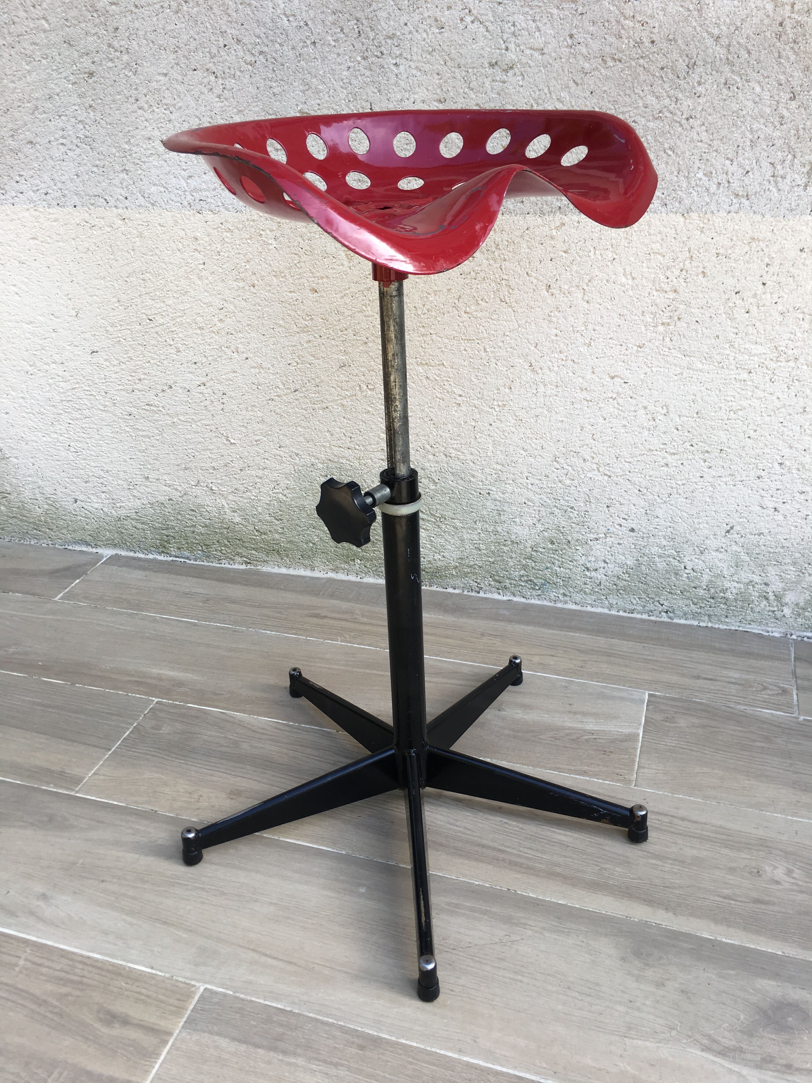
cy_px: 542
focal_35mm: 29
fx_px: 907
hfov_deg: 48.2
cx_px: 406
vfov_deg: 61.7
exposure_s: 1/100
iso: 25
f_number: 2.2
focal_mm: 4.15
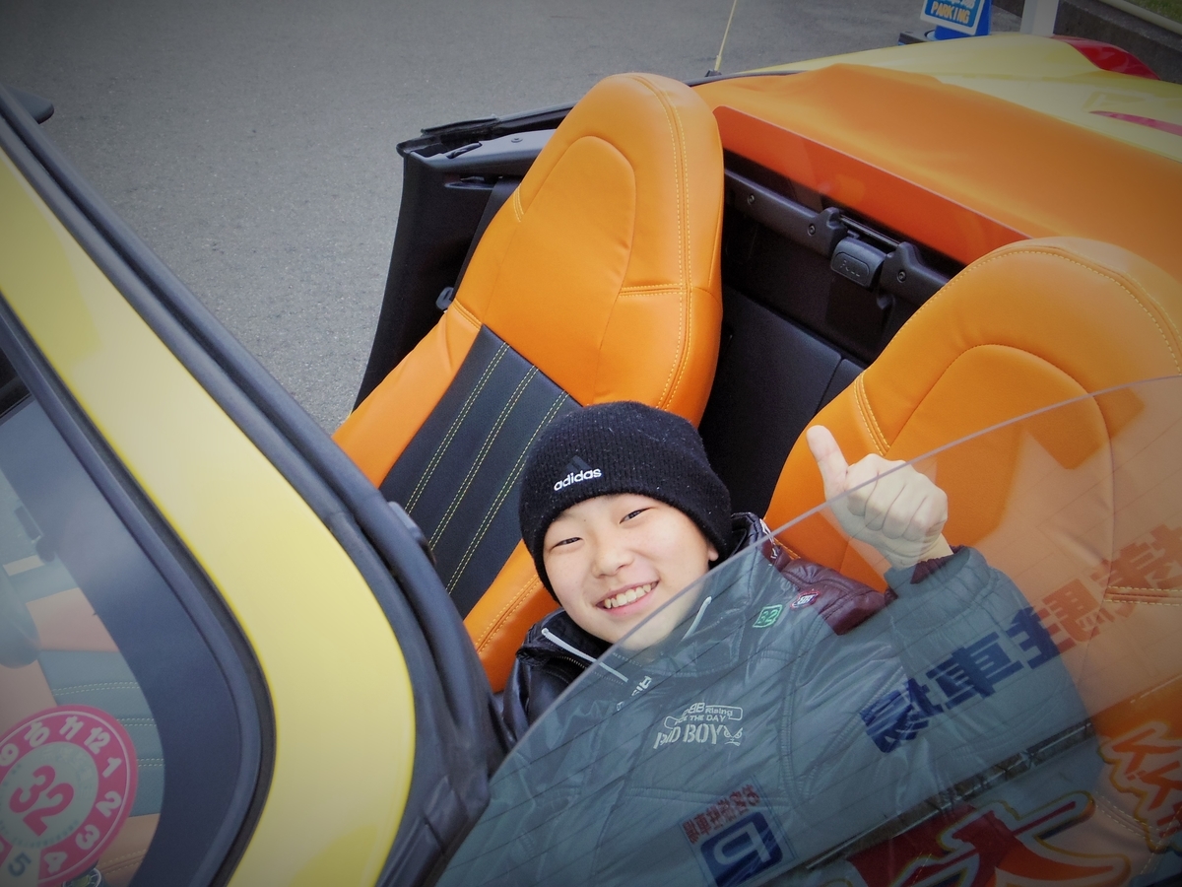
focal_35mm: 40
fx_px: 1366
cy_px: 444
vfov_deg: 36.0
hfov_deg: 46.8
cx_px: 591
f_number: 3.2
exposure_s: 1/60
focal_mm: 7.2
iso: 500
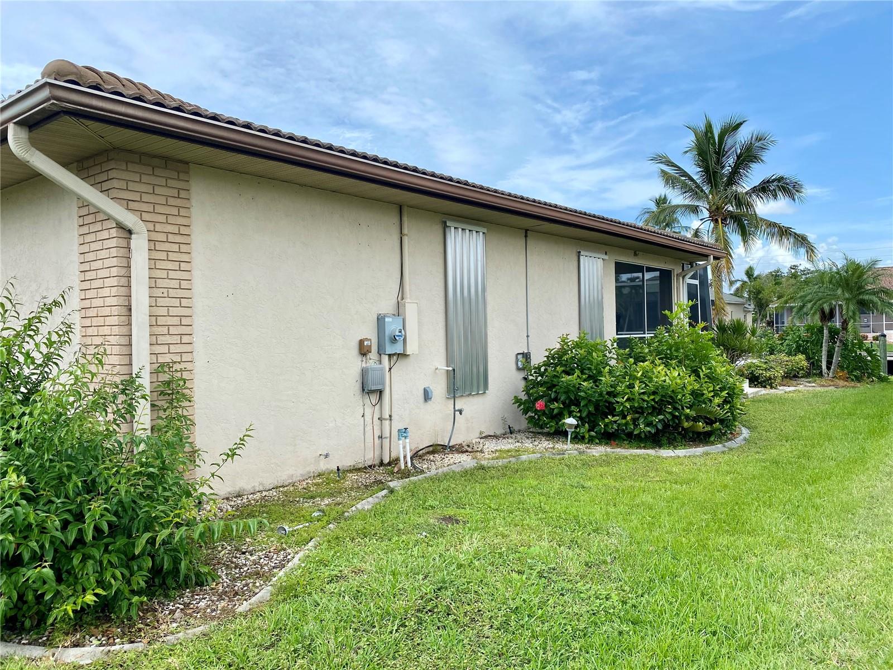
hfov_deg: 67.3
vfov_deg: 53.1
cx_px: 446
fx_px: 671
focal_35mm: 26
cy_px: 335
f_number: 1.8
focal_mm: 4.25
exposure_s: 1/2222
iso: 32
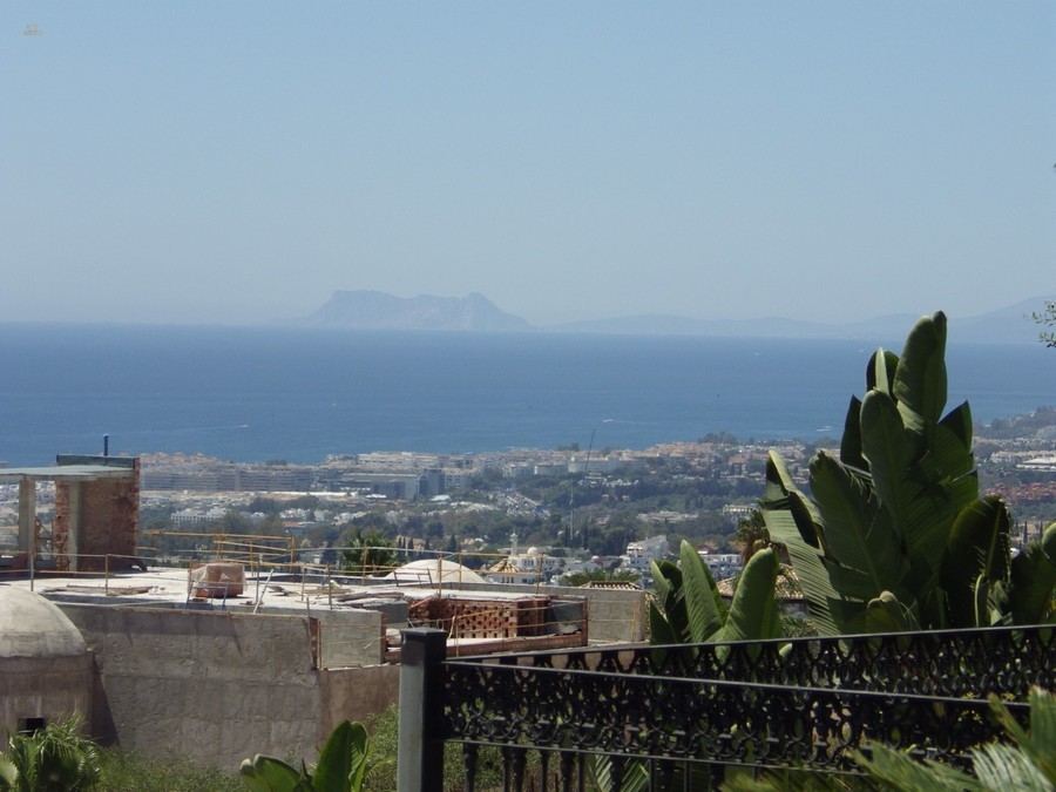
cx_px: 528
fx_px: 5949
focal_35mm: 195
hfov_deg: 10.1
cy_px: 396
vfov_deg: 7.6
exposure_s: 1/640
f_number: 5.4
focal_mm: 34.9
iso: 100
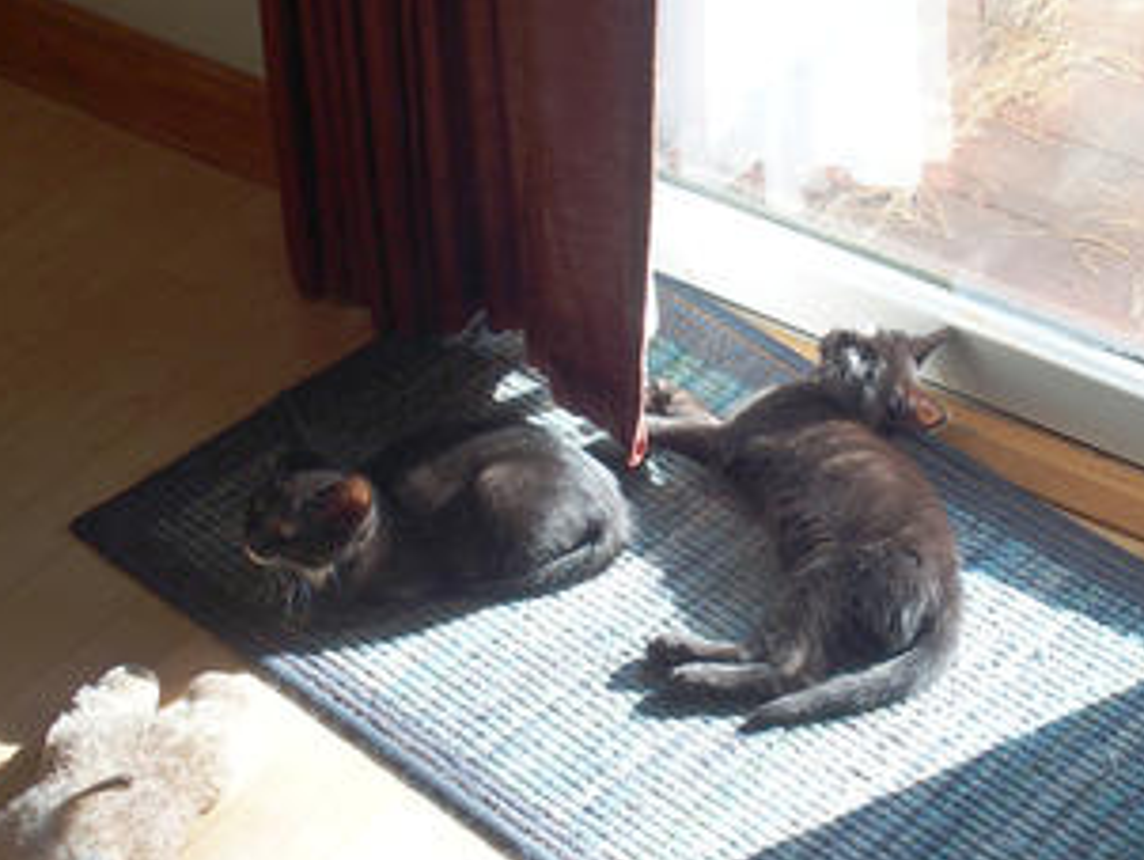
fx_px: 2811
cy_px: 455
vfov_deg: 17.4
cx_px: 708
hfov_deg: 23.0
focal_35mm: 85
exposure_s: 1/125
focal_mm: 12
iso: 100
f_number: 3.2
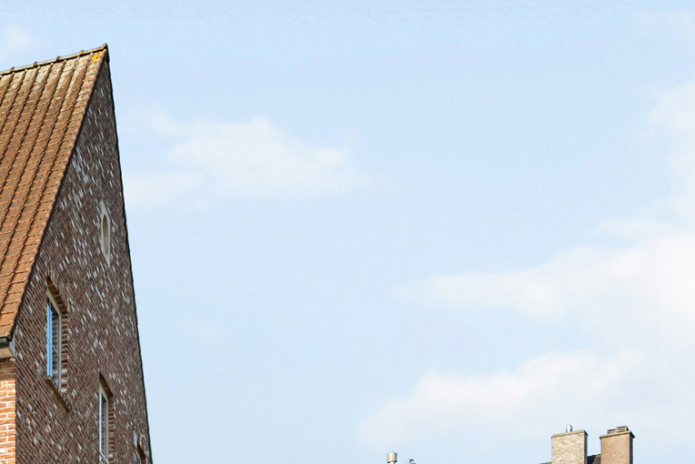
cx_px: -255
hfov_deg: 25.3
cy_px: 553
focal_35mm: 66
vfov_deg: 19.4
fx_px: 1283
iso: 200
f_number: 11
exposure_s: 1/320
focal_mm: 23.5
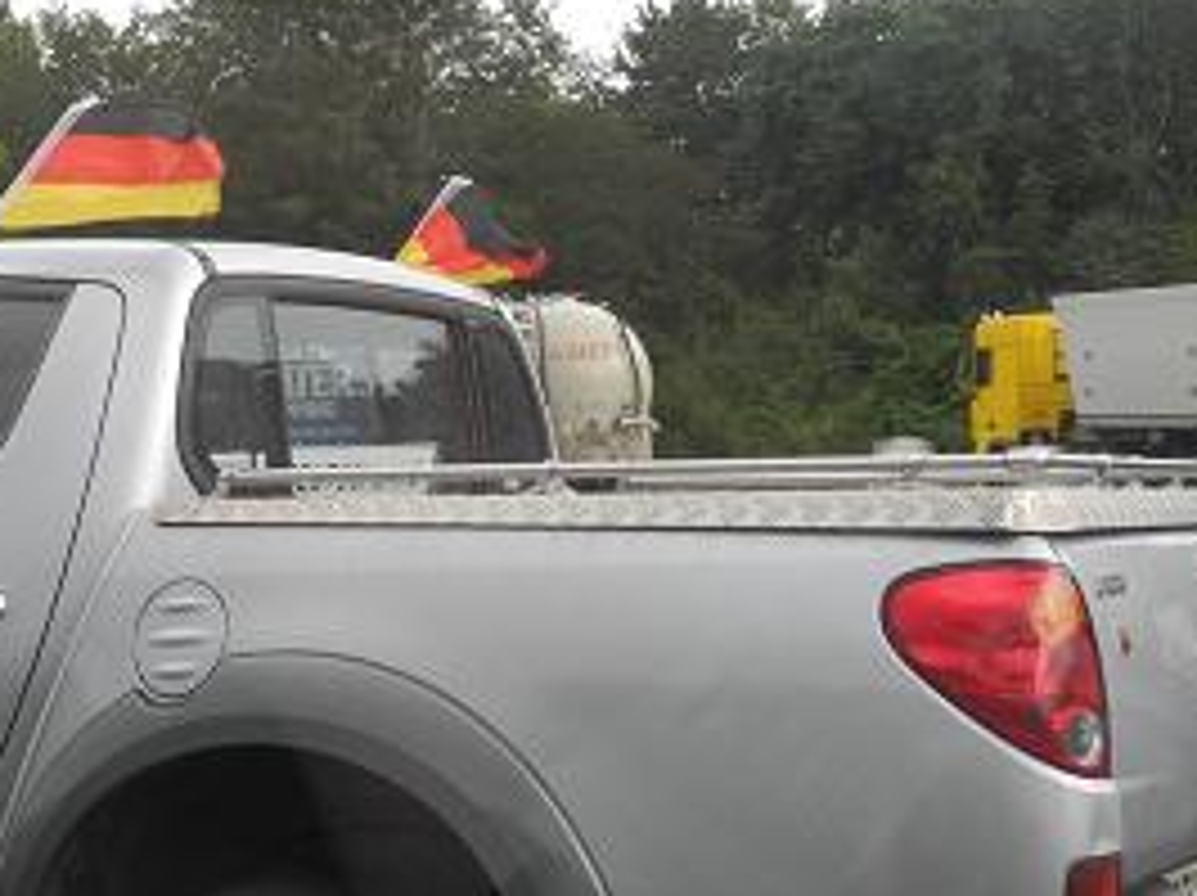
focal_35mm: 79
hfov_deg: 24.7
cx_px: 436
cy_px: 477
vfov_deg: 18.6
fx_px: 2729
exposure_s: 1/400
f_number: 3.2
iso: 100
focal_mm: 8.8
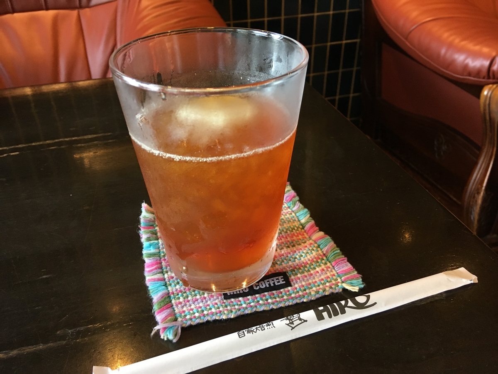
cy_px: 187
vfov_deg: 48.2
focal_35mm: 29
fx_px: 417
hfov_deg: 61.7
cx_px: 249
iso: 100
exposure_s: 1/30
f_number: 2.2
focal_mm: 4.15
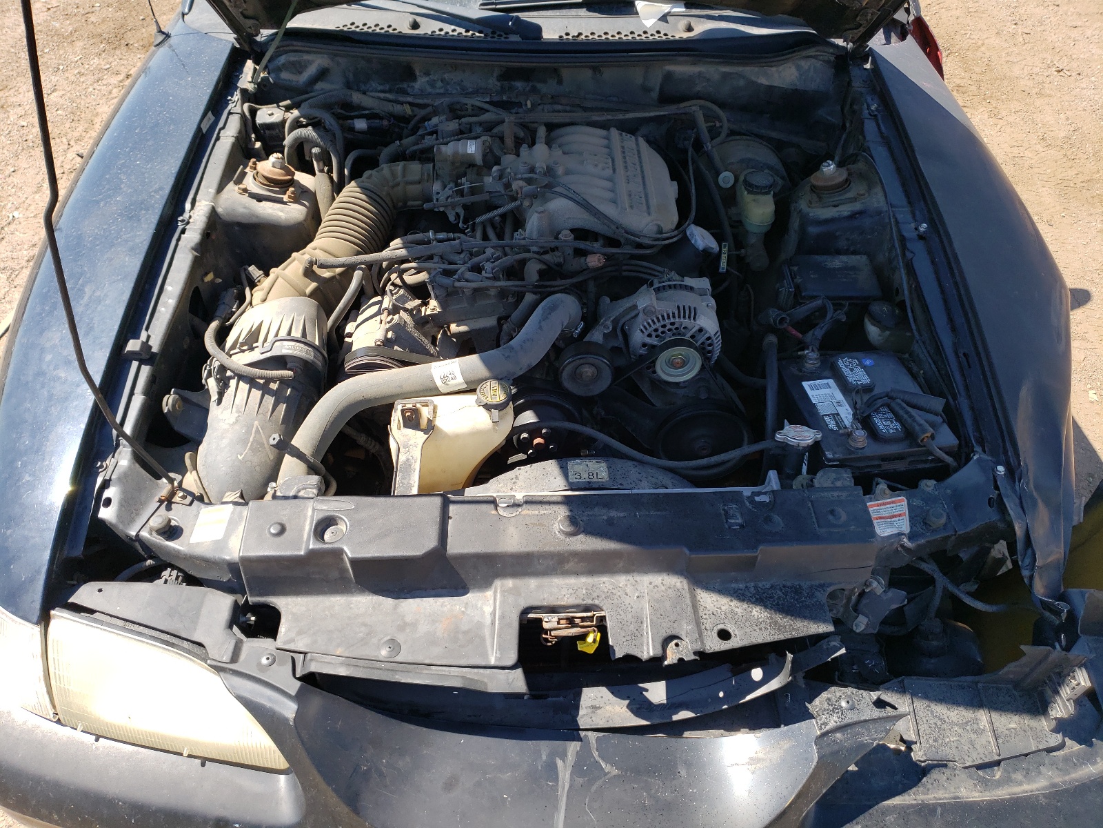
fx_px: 828
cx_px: 552
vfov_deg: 53.1
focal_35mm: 26
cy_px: 414
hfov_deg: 67.3
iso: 50
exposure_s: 1/1111
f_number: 1.5
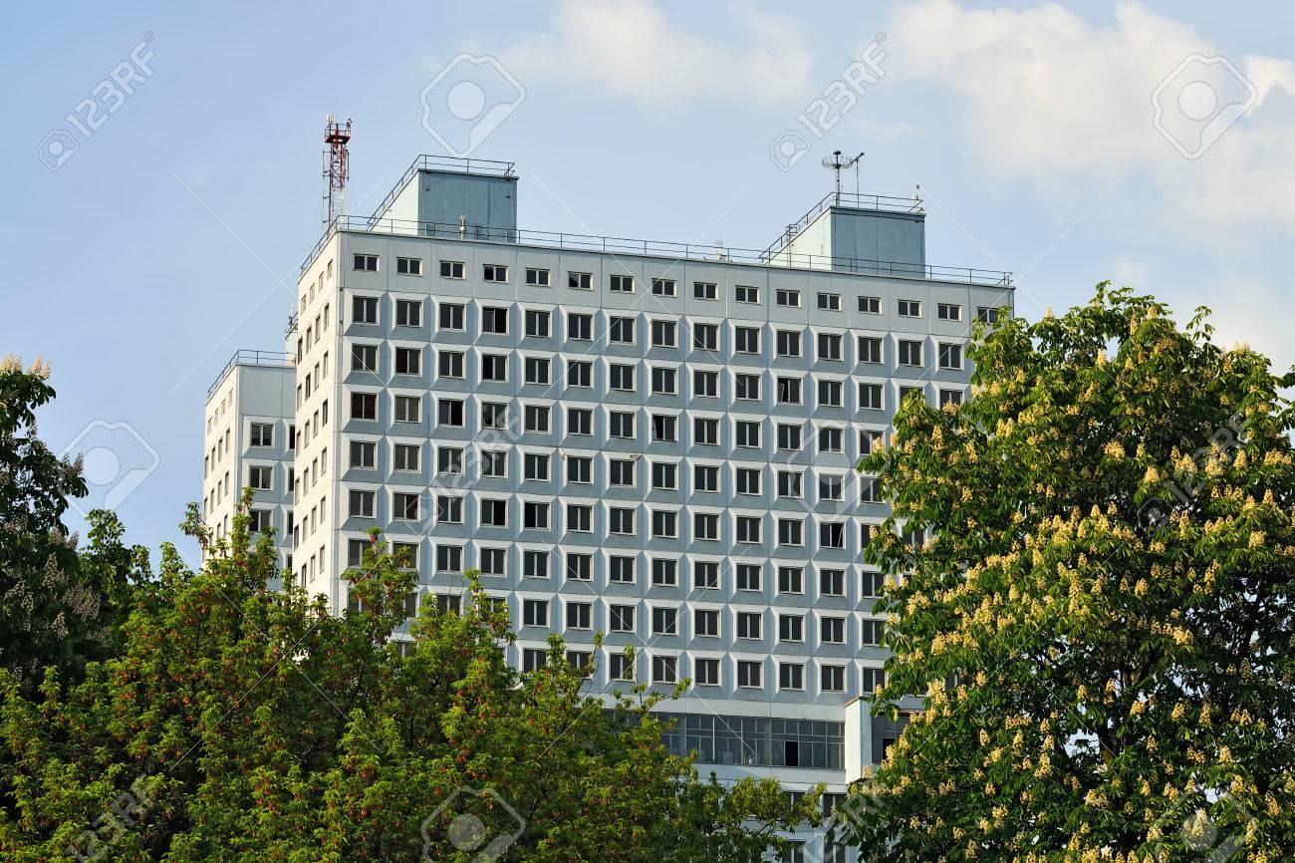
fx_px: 3776
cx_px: 648
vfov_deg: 13.0
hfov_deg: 19.5
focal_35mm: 105
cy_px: 432
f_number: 8
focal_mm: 70
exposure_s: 1/500
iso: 100
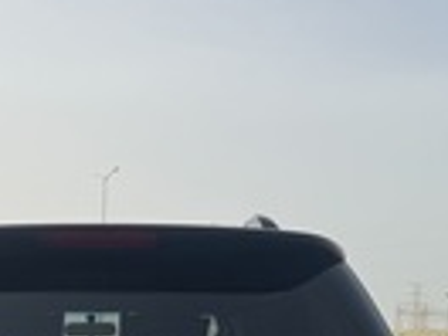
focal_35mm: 83
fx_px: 1074
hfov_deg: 22.9
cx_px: 36
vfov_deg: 17.0
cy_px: 395
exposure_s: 1/4310
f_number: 1.78
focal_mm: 6.76
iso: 80
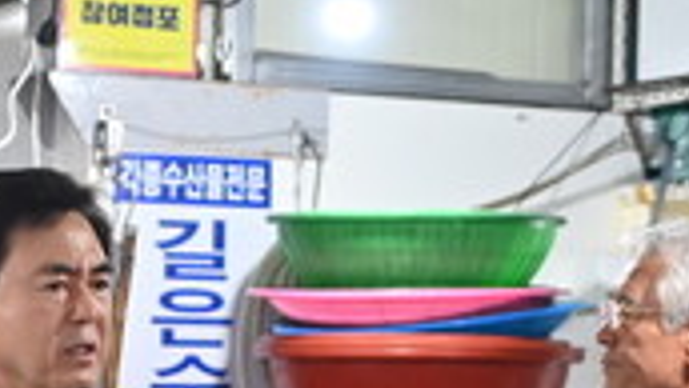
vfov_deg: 7.5
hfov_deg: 13.3
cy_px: 400
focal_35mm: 161
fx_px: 2943
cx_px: 465
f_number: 2.8
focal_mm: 44
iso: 1000
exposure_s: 1/200
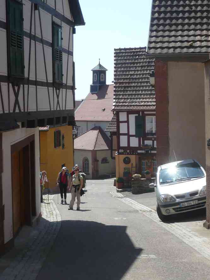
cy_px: 140
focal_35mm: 83
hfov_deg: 17.8
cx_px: 105
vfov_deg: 23.6
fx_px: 671
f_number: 3.5
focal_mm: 9.1
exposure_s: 1/1000
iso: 100
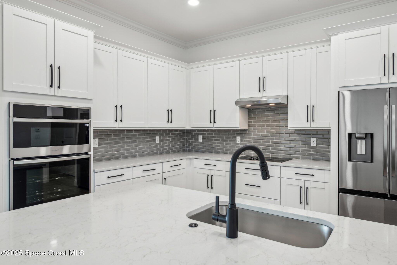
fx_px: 265
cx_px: 198
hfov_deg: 73.7
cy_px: 132
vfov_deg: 53.1
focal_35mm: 24
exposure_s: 1/15
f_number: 8
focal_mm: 24
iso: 400
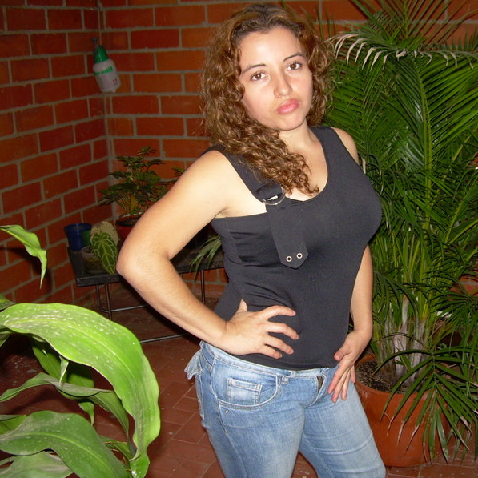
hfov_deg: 37.2
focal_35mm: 45
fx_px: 703
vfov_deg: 37.6
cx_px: 311
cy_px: 239
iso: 100
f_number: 2.8
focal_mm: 6.3
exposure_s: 1/60
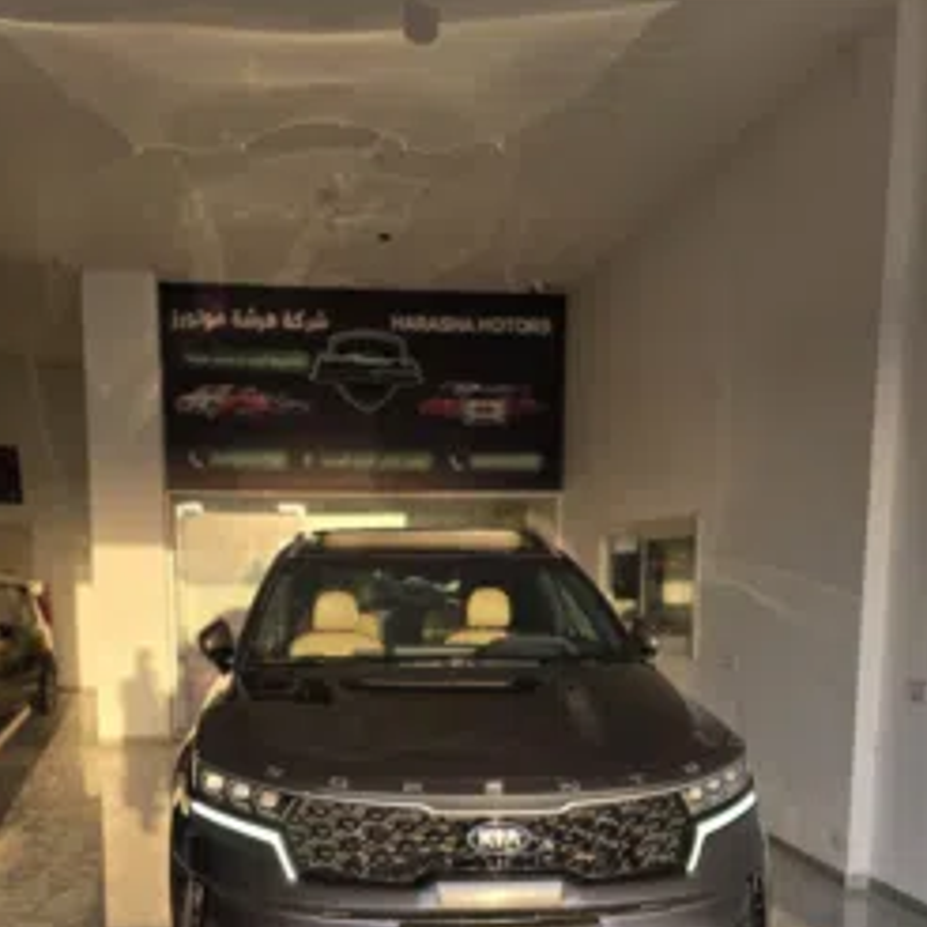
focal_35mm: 33
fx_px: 1000
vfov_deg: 47.8
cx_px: 407
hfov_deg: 49.6
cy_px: 701
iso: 12
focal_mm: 6.3
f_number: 1.7
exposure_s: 1/165
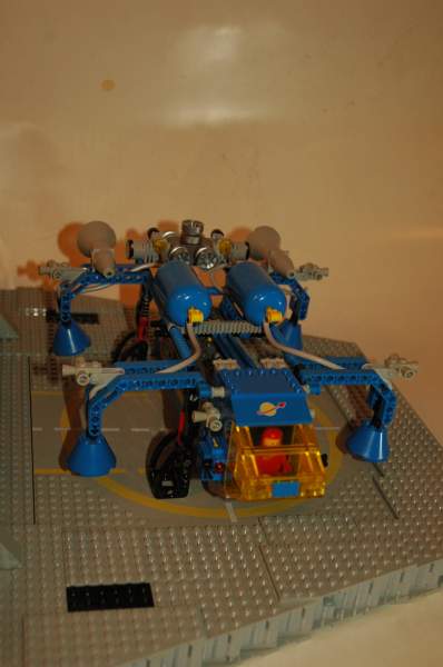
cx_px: 222
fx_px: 945
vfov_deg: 38.9
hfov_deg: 26.4
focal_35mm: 51
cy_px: 334
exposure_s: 1/80
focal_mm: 34
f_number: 4.2
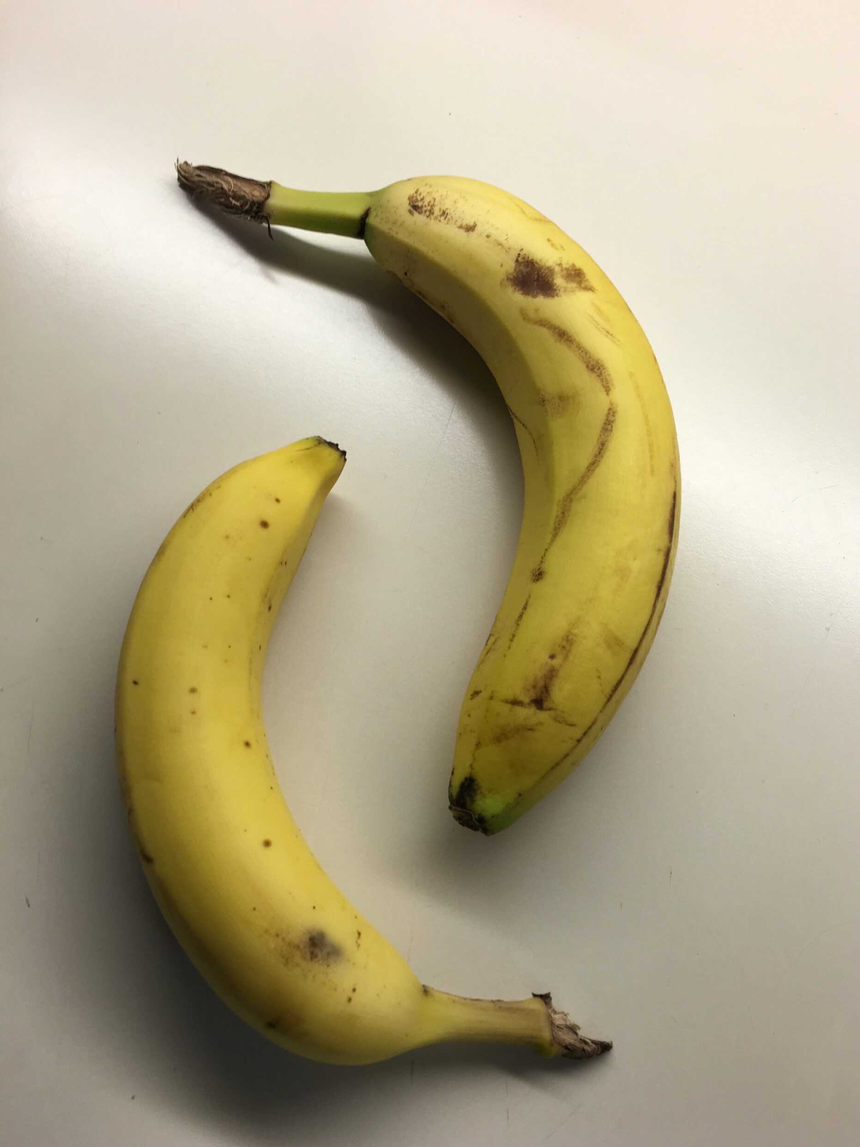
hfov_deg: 46.8
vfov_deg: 60.0
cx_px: 444
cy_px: 586
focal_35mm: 30
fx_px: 994
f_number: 2.2
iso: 32
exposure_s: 1/60
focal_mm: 4.15
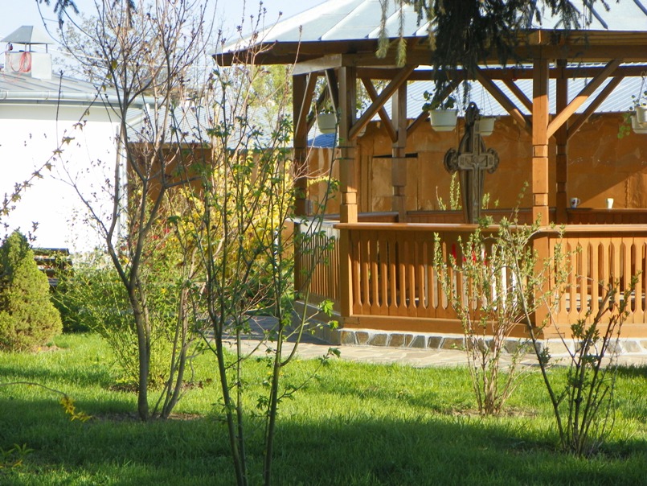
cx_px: 324
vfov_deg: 14.1
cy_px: 243
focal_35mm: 105
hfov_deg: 18.7
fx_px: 1963
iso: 64
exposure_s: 1/250
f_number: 4
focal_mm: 18.8
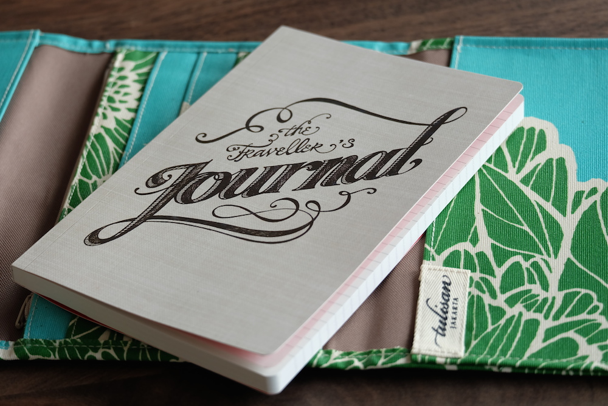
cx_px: 304
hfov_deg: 19.1
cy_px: 203
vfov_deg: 12.8
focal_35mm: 107
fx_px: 1807
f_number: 5
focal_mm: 71.1
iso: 400
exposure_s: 1/125
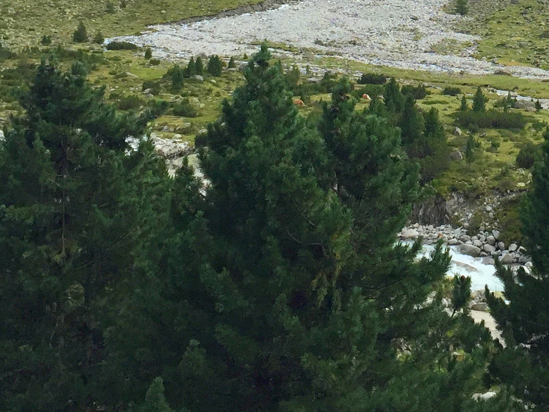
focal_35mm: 76
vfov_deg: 18.3
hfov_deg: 24.6
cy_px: -102
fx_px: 1205
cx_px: 531
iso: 32
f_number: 2.2
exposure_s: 1/1130
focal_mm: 4.15
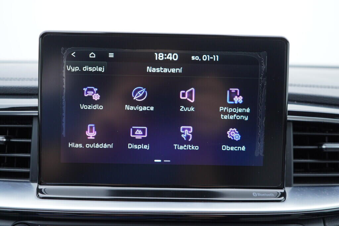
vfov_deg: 36.9
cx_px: 170
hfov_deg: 53.1
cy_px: 113
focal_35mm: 36
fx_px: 339
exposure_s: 1/40
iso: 125
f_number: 2.8
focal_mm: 24
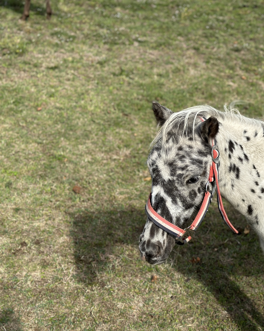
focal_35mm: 63
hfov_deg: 24.0
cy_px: 164
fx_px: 615
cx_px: 186
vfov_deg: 30.0
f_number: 1.78
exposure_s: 1/5000
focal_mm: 6.86
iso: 80
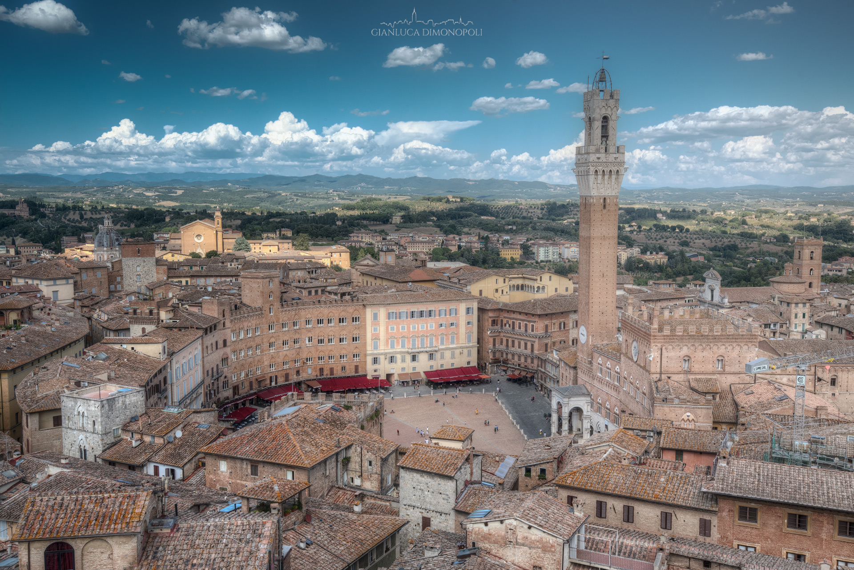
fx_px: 831
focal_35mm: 35
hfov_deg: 54.4
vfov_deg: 37.9
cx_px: 427
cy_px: 285
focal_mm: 35
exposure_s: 1/125
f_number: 18
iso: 360
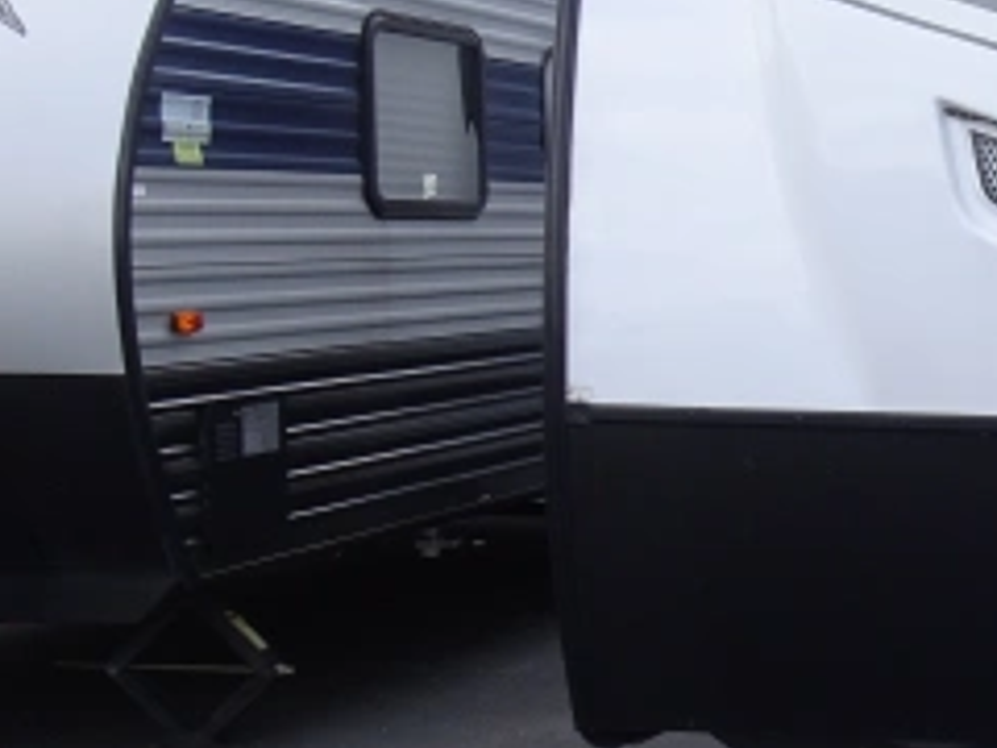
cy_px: 428
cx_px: 1458
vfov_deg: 18.4
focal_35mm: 80
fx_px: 2304
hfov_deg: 21.0
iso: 80
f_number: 3.5
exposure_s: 1/400
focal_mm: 4.1
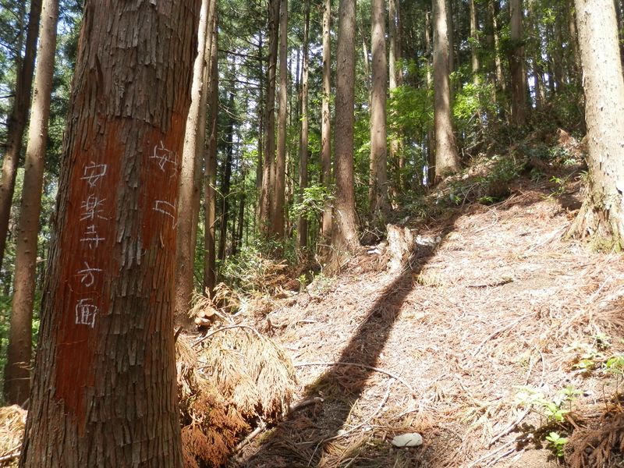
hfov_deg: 69.4
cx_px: 312
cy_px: 234
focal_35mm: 25
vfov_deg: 54.9
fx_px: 451
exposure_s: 1/125
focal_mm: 4.5
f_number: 3
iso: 80
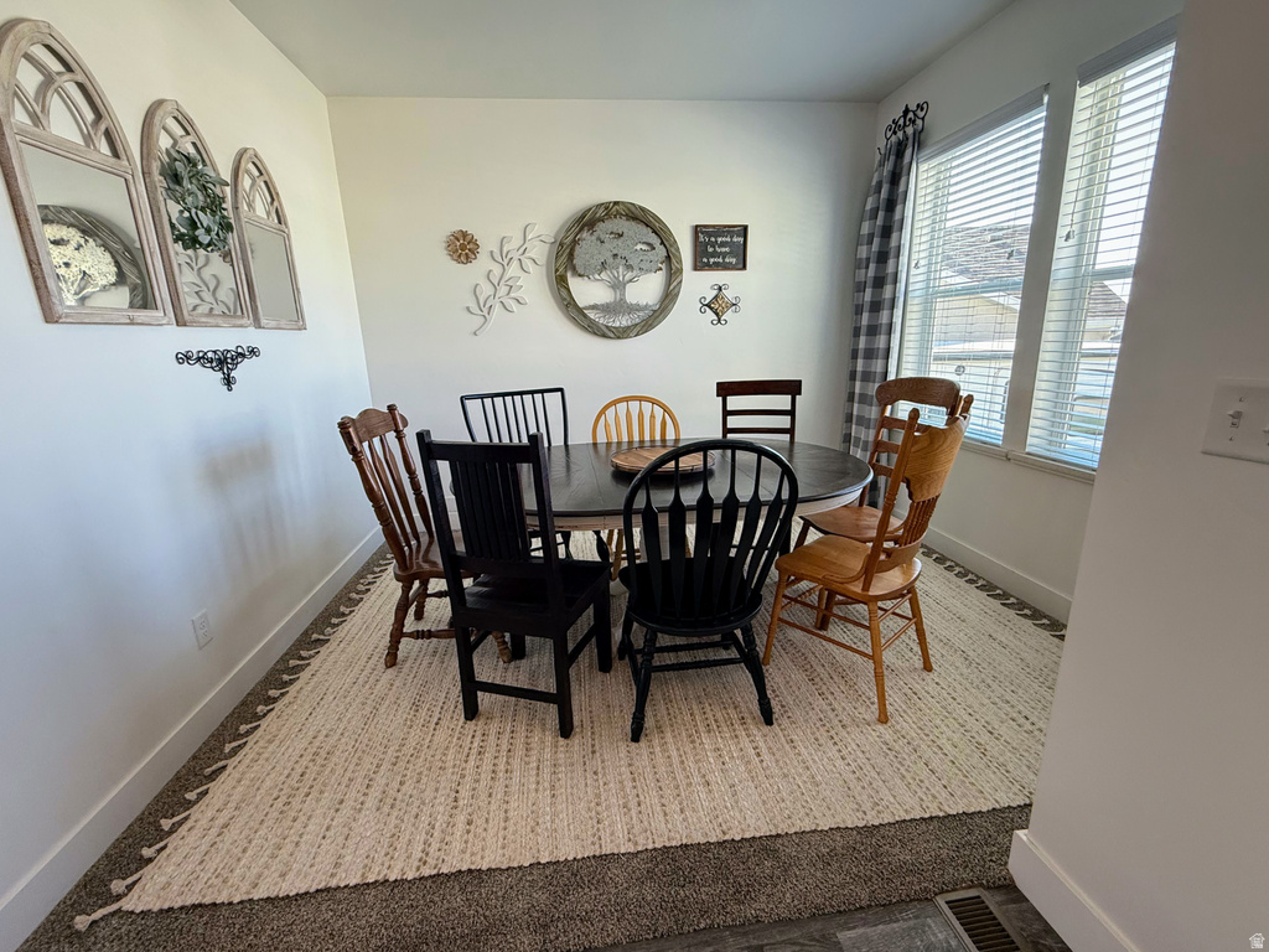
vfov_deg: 85.7
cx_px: 634
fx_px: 513
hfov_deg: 102.1
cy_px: 476
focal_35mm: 14
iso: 200
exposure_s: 1/120
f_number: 2.2
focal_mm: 2.22
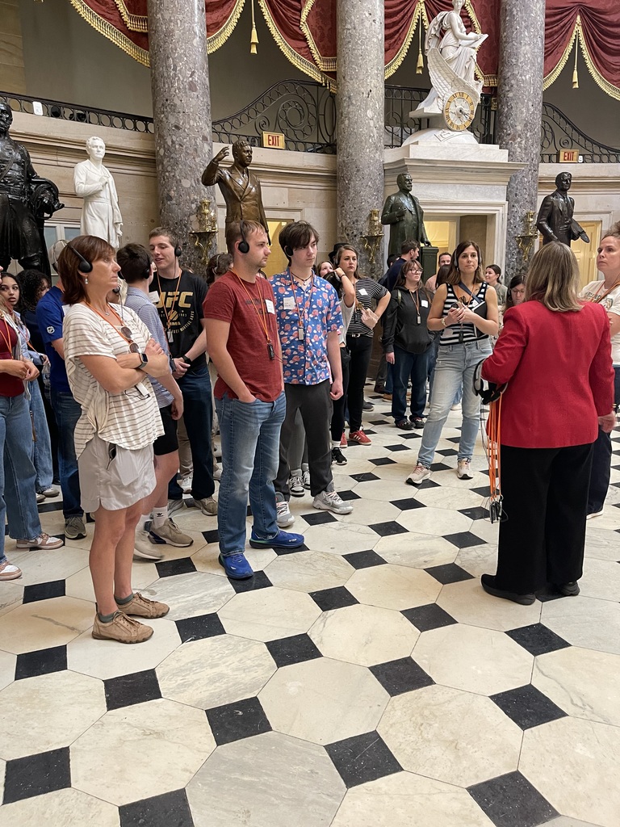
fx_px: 597
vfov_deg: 69.4
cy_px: 414
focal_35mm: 25
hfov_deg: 54.9
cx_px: 310
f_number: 1.6
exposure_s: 1/60
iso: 320
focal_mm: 5.1
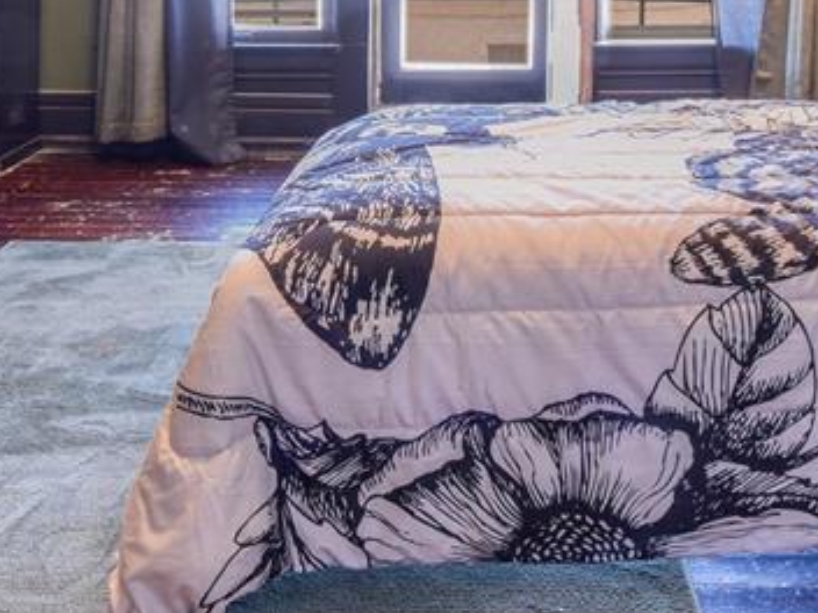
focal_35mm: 42
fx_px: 992
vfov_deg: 33.7
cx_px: 395
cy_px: 156
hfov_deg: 44.8
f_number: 13
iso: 320
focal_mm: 10
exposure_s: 1
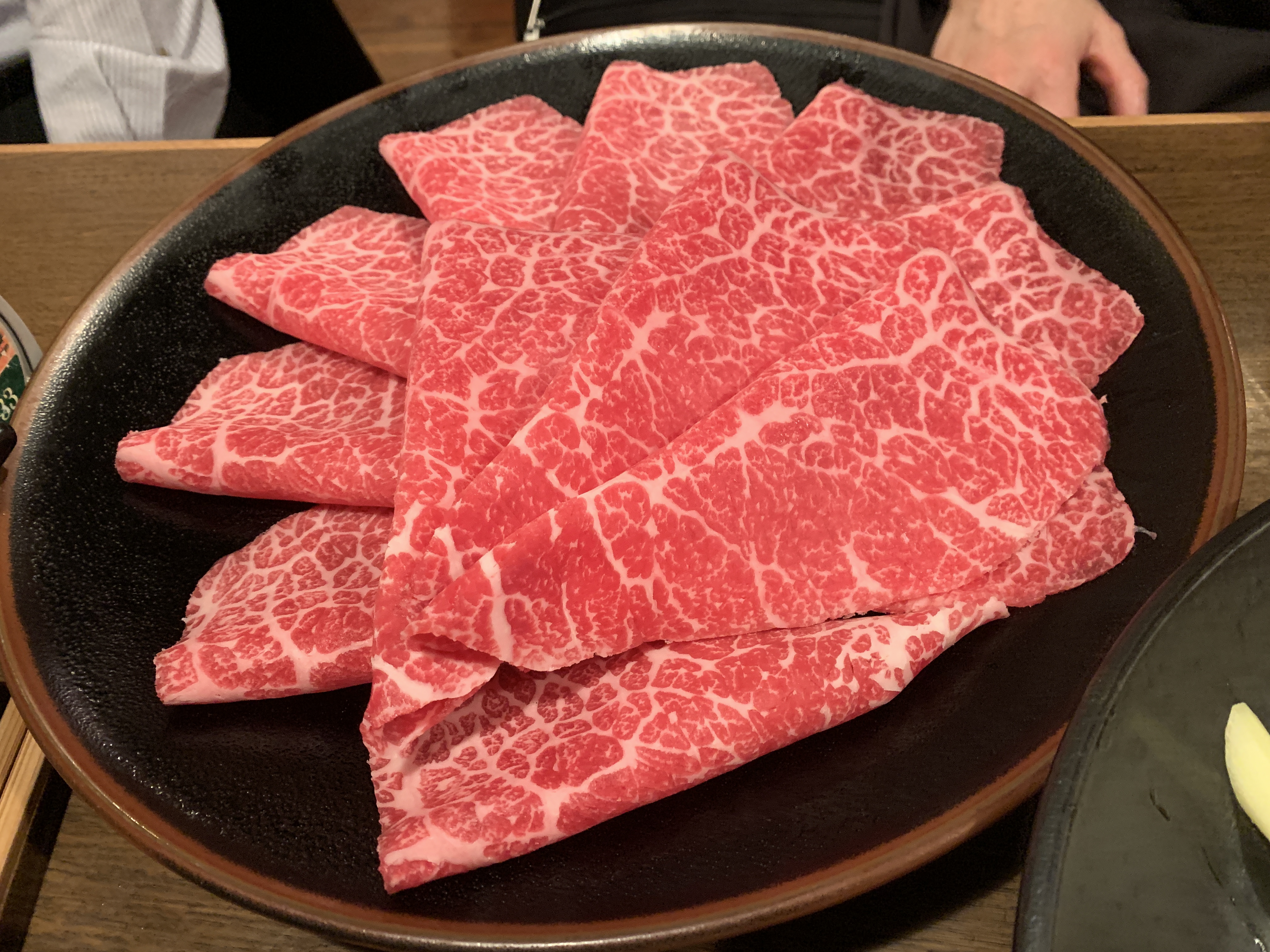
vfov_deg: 53.1
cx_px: 635
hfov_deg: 67.3
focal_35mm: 26
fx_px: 954
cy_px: 476
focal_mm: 4.25
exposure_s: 1/30
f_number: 1.8
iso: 500
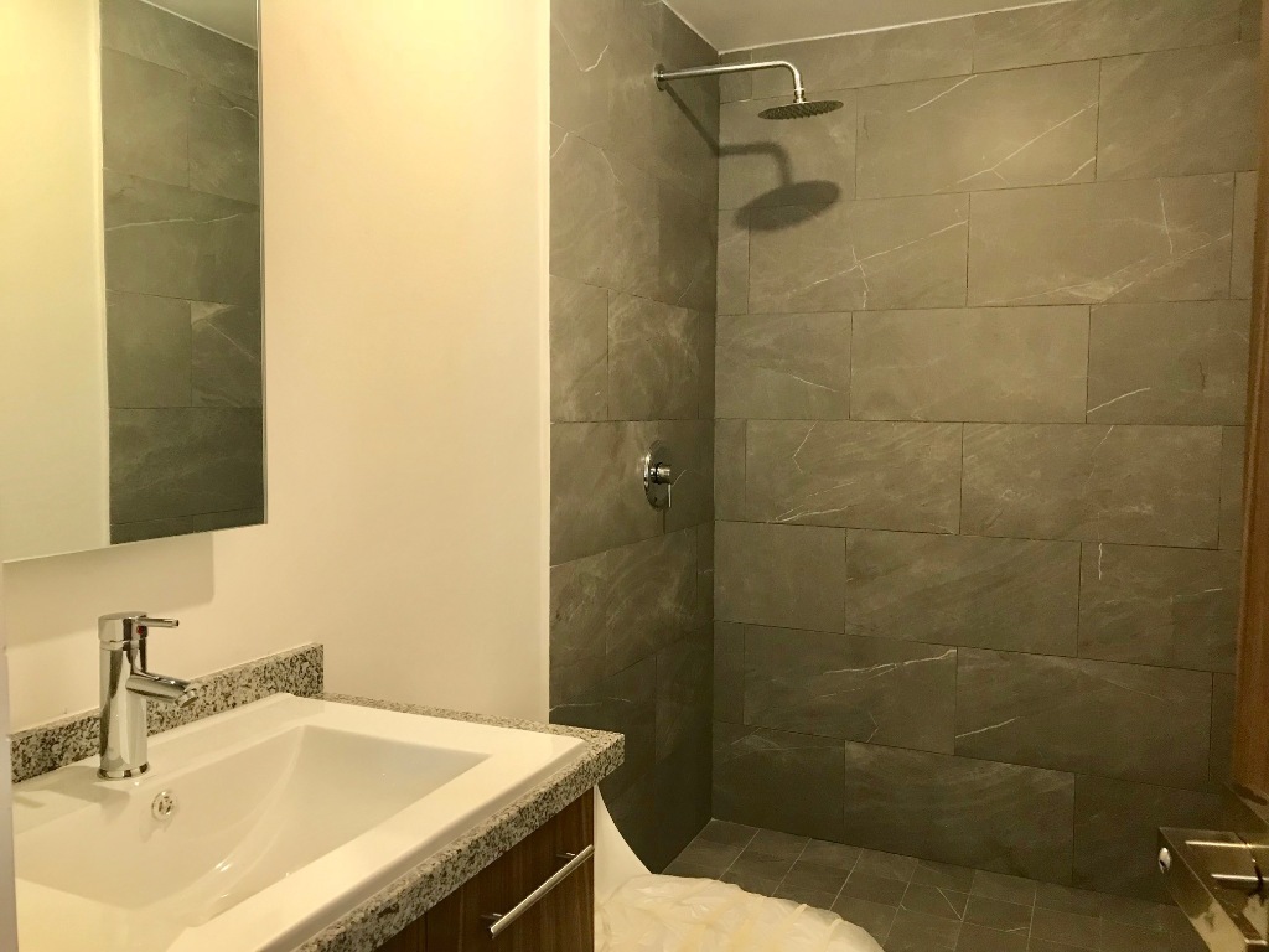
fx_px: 1026
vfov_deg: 49.7
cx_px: 634
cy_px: 476
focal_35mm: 28
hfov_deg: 63.4
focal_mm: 3.99
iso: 50
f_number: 1.8
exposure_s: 1/15
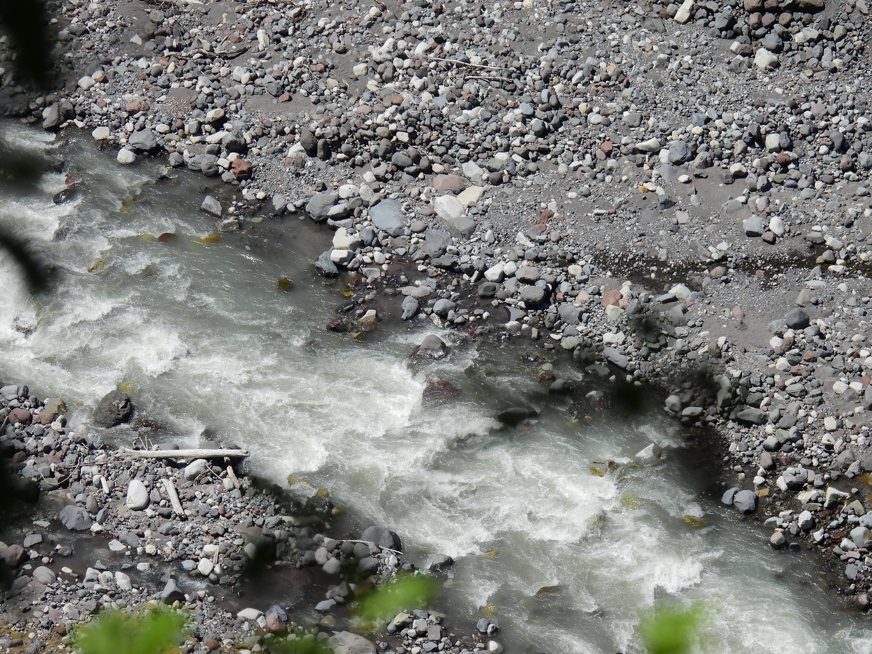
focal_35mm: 550
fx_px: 13855
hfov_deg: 3.6
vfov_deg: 2.7
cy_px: 327
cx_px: 436
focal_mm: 98.1
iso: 100
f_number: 5
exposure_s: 1/800
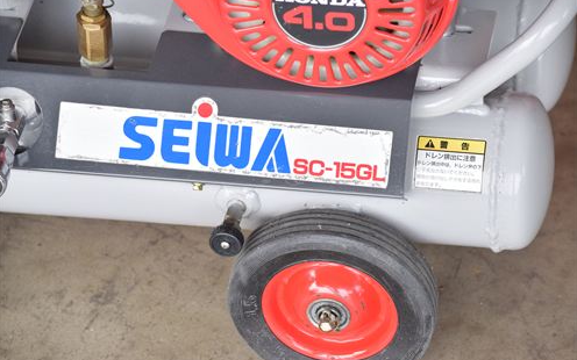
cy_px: 181
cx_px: 287
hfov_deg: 14.7
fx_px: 2233
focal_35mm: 142
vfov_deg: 9.2
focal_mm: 92
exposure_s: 1/500
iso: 1250
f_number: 6.3
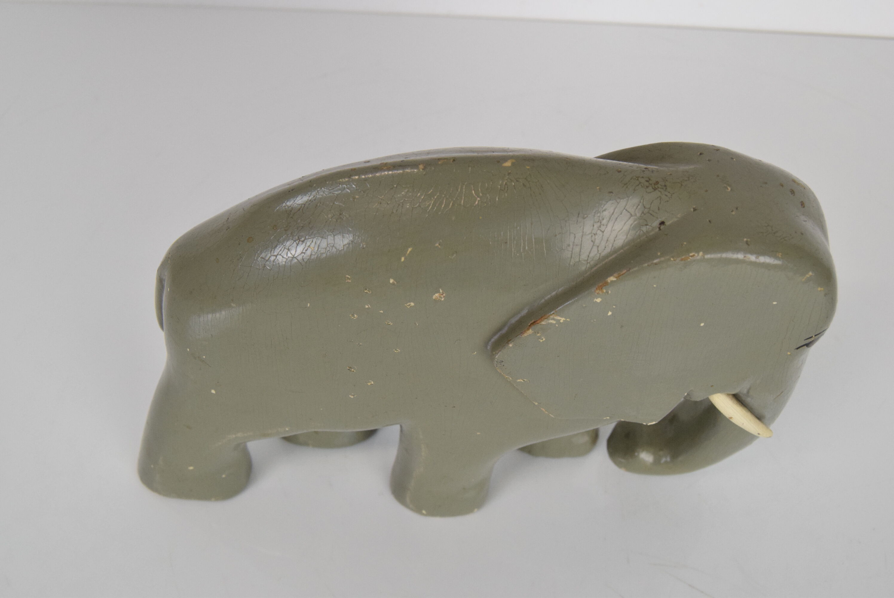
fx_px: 969
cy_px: 299
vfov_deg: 34.3
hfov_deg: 49.5
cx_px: 447
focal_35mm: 39
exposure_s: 1/250
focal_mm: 26
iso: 1600
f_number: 8
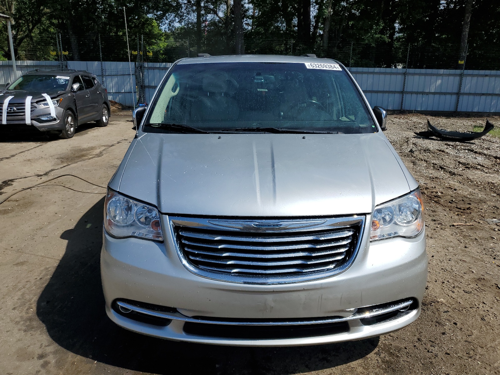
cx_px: 250
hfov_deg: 67.3
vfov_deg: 53.1
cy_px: 188
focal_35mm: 26
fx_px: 376
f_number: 1.5
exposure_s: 1/10000
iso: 50
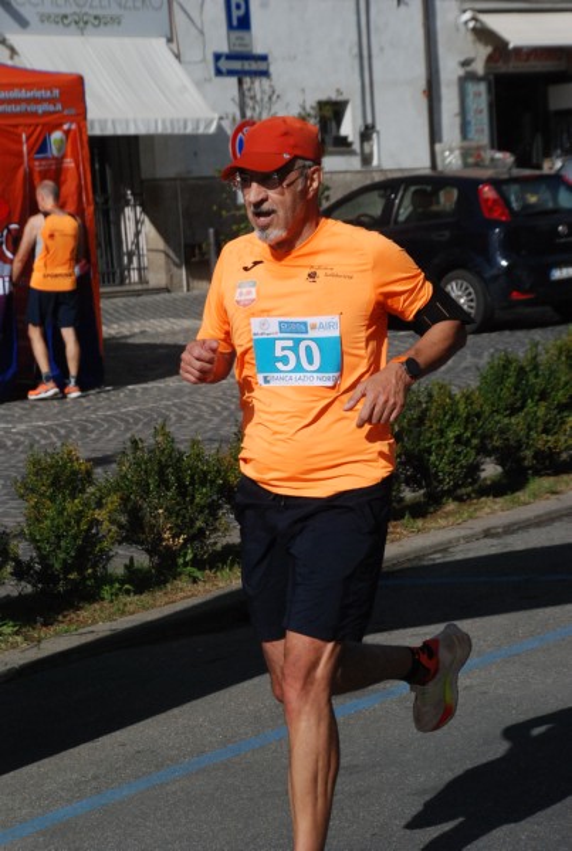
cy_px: 426
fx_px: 2667
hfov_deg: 12.2
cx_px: 286
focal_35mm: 112
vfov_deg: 18.1
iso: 1000
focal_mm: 75
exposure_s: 1/2500
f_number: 10
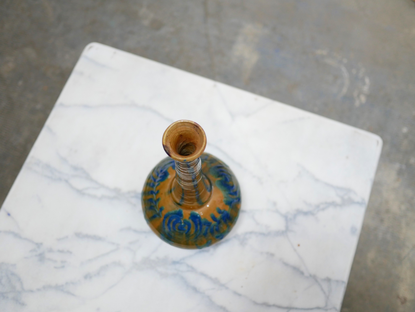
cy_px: 156
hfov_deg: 46.8
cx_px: 208
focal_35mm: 40
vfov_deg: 36.0
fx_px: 480
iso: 500
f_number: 1.7
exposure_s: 1/60
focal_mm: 20
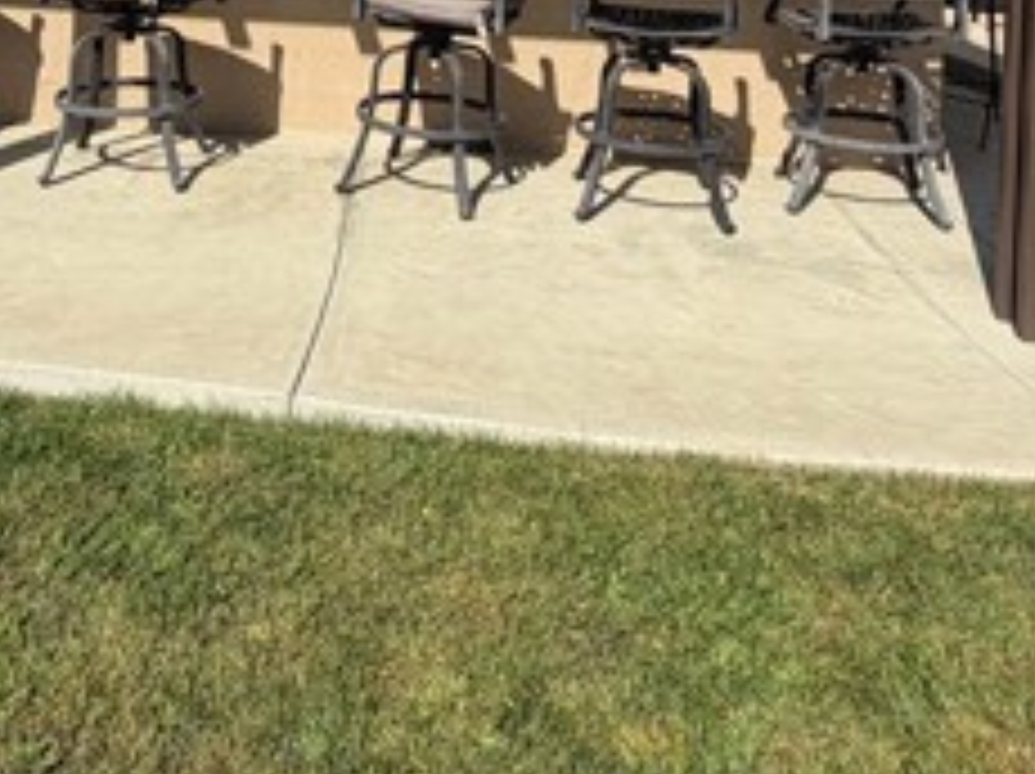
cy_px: -148
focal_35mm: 39
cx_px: 356
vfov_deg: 31.1
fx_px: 1165
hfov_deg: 47.2
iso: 20
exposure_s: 1/1017
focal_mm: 2.22
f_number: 2.2
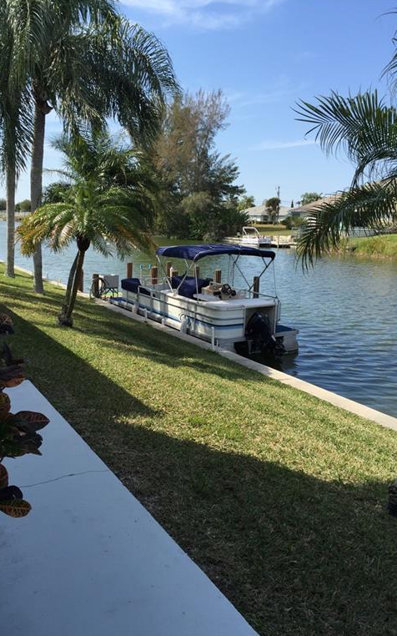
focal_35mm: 31
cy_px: 317
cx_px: 181
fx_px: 537
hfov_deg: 40.5
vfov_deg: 61.2
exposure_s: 1/1522
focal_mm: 4.15
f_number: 2.2
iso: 32
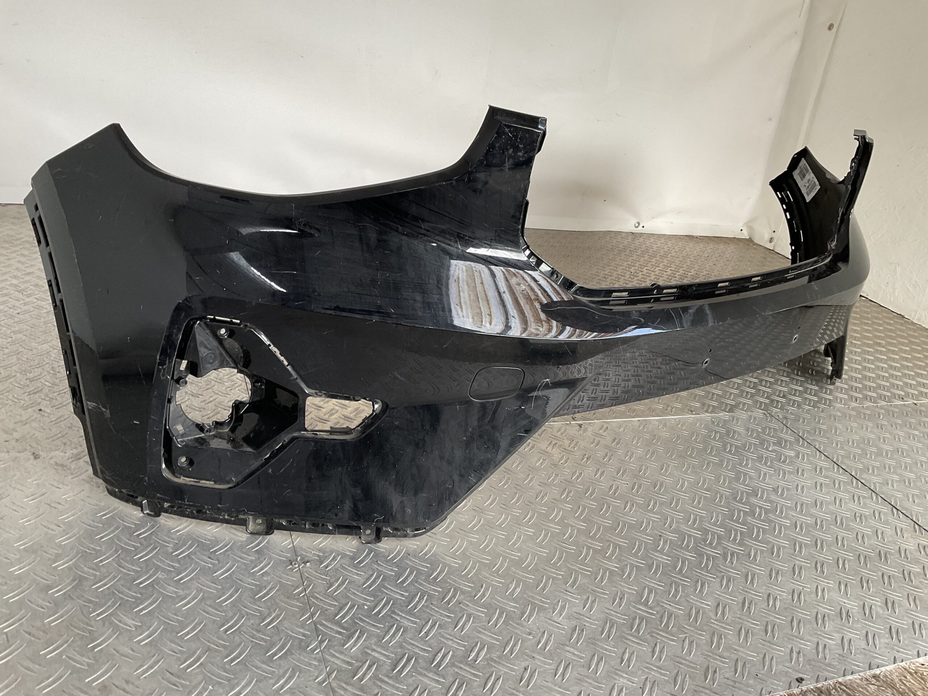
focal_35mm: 29
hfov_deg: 61.7
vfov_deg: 48.2
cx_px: 464
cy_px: 348
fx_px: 777
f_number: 1.8
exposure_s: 1/100
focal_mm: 3
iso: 40
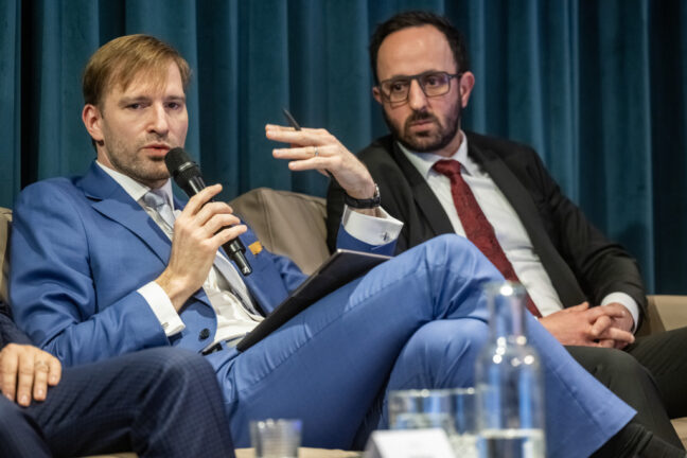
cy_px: 229
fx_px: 2862
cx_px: 344
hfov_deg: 13.7
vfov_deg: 9.1
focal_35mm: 150
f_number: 3.5
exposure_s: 1/125
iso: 3200
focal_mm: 150
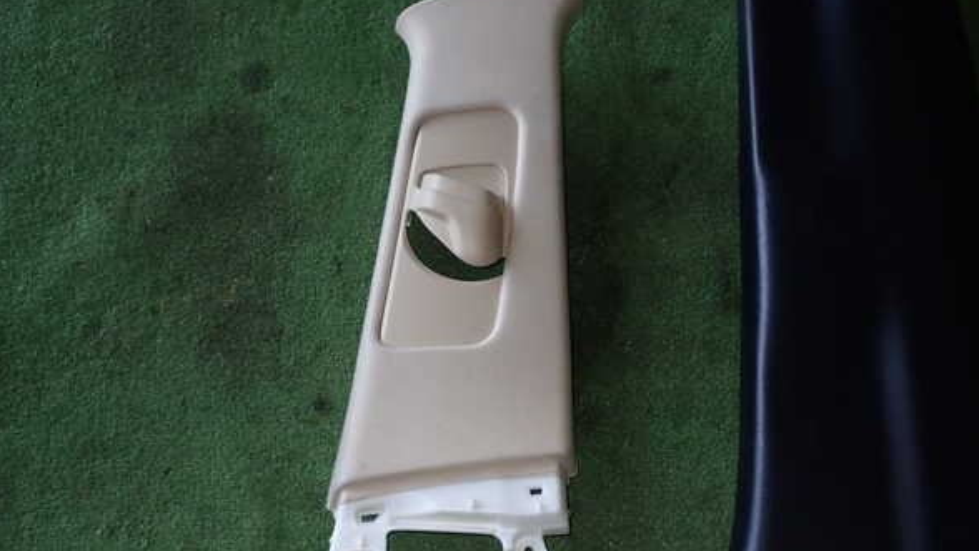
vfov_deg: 29.7
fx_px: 1039
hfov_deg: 50.5
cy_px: 301
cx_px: 483
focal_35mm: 40
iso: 125
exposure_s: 1/40
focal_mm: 6.37
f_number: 7.1
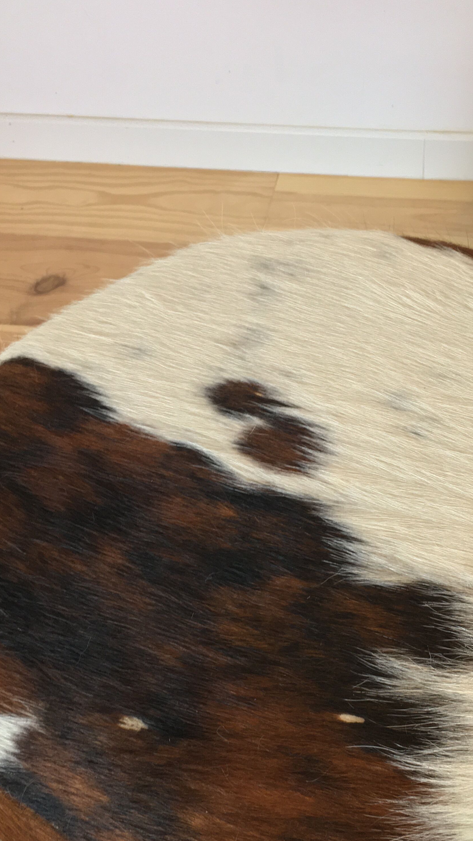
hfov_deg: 27.5
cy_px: 513
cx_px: 327
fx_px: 959
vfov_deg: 47.0
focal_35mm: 43
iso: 64
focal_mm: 4.15
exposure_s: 1/33
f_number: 2.2
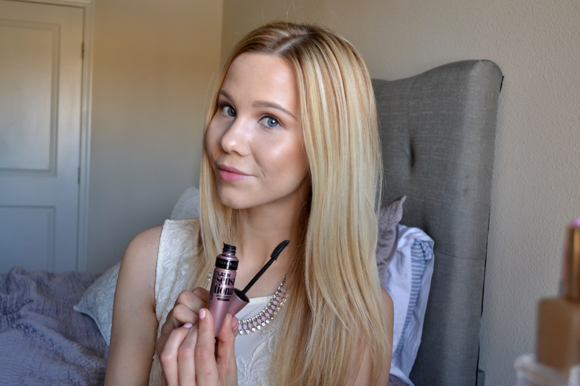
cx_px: 290
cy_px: 193
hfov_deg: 49.6
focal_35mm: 39
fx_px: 628
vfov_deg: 34.2
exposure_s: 1/60
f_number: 5.6
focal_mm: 26
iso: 800
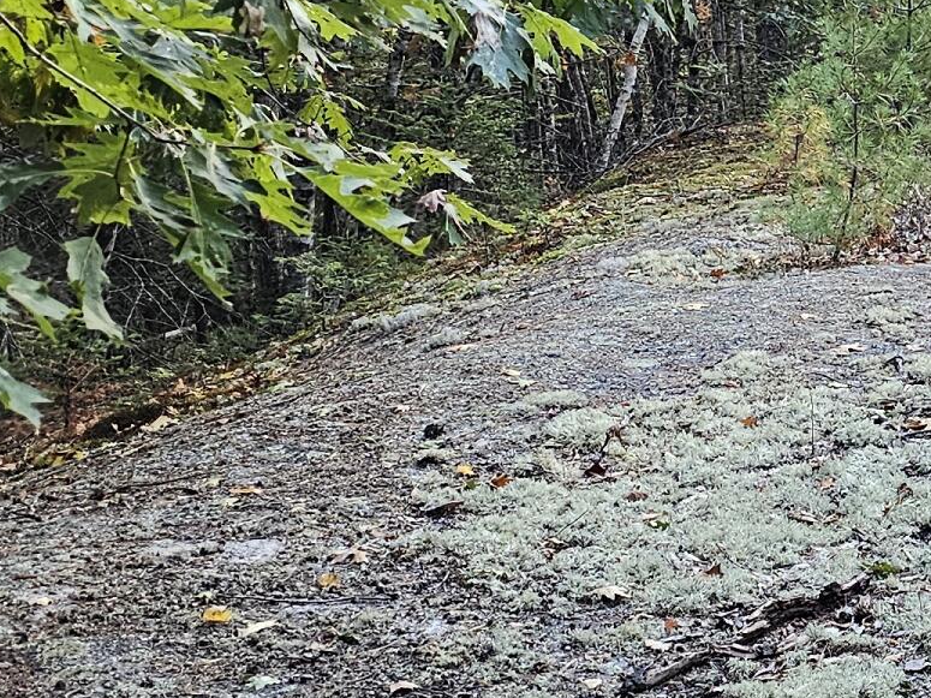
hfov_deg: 19.7
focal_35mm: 89
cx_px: 1302
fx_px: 2393
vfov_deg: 16.6
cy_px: 229
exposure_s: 1/120
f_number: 1.7
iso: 125
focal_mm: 6.3
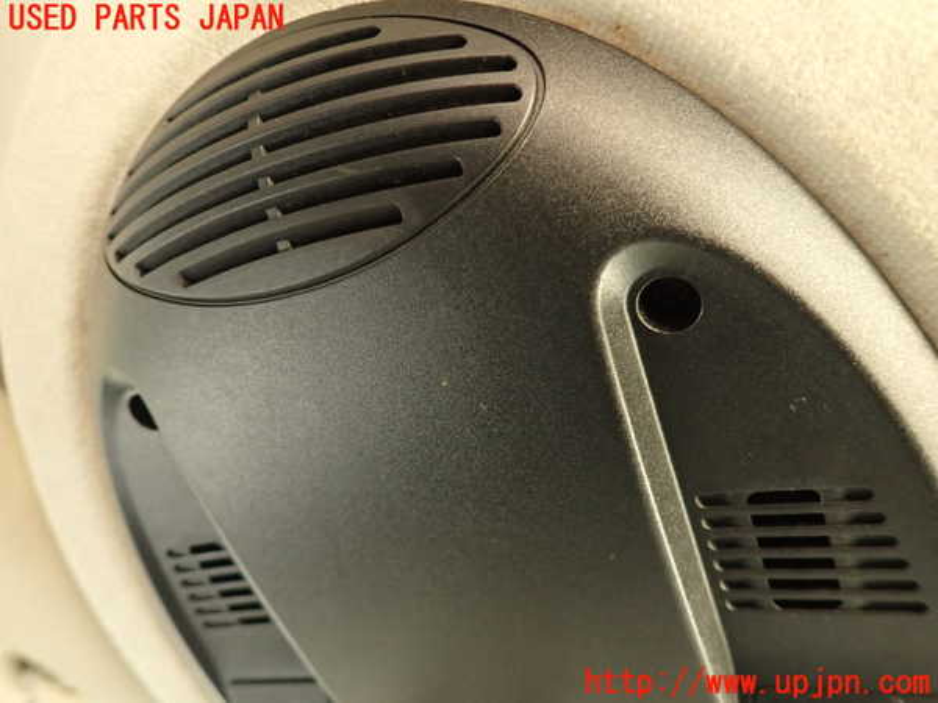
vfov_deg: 54.9
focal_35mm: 25
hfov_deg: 69.4
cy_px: 352
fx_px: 677
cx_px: 469
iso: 400
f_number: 2
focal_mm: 4.5
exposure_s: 1/30
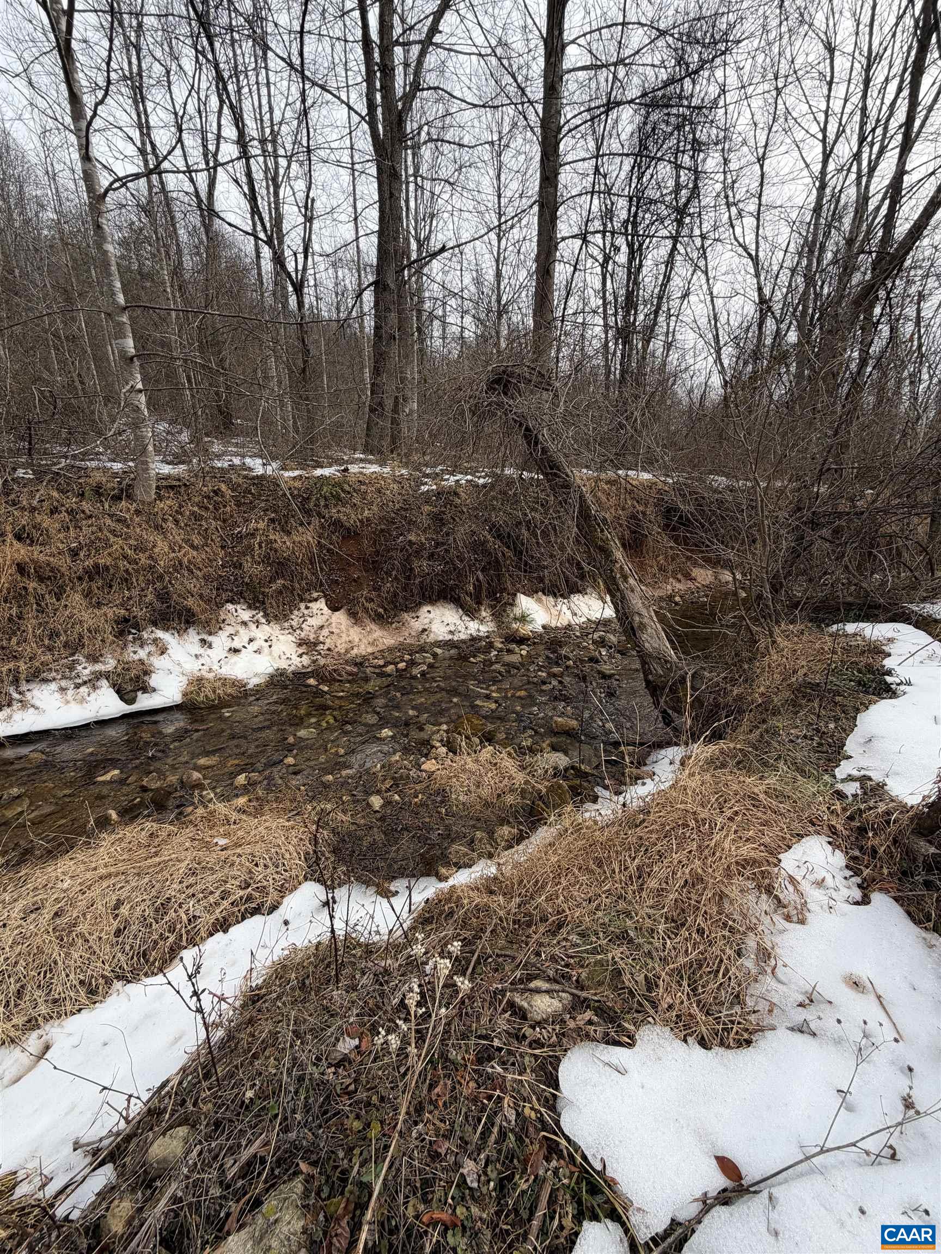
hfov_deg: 85.7
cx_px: 470
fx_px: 507
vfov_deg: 102.1
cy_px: 627
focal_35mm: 14
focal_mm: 2.22
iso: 40
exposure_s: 1/518
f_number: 2.2
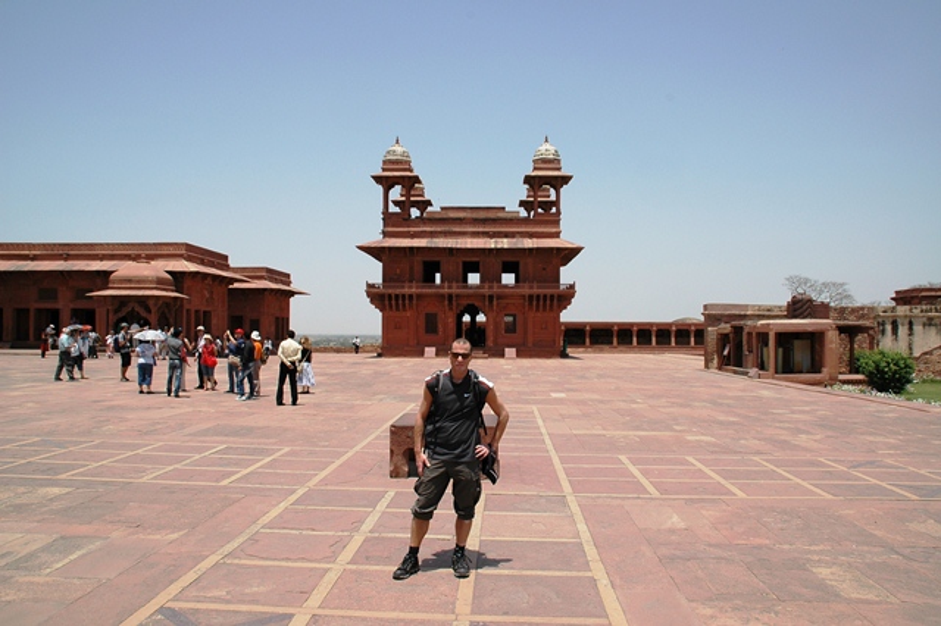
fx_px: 705
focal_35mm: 27
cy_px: 313
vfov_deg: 47.9
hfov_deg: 67.4
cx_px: 470
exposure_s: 1/500
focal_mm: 18
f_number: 11
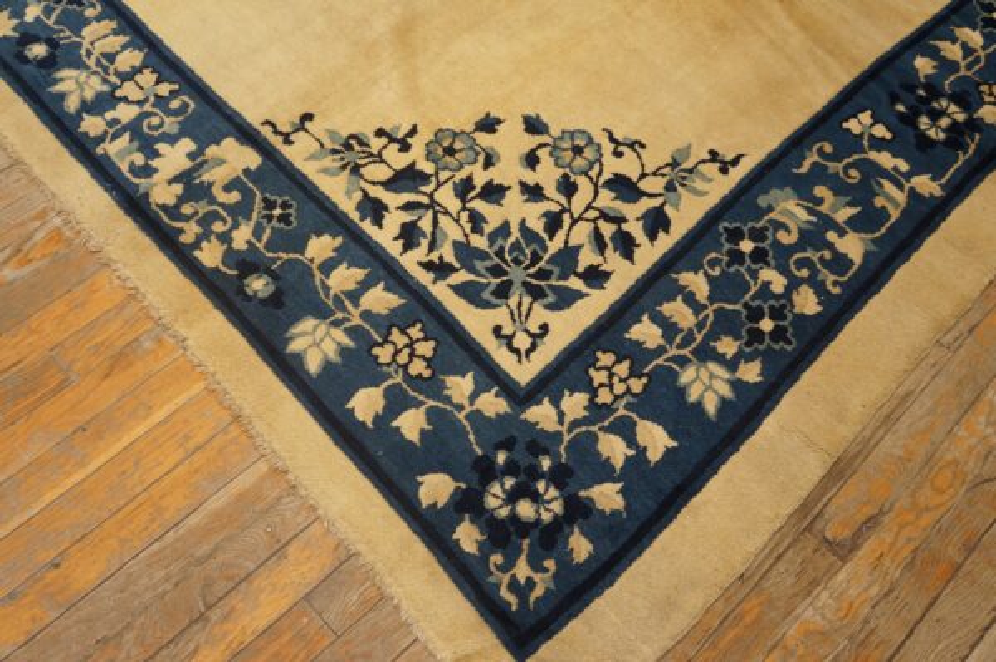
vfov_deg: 41.6
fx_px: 871
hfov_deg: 59.5
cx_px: 498
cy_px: 331
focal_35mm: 32
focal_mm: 21
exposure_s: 1/60
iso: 800
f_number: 4
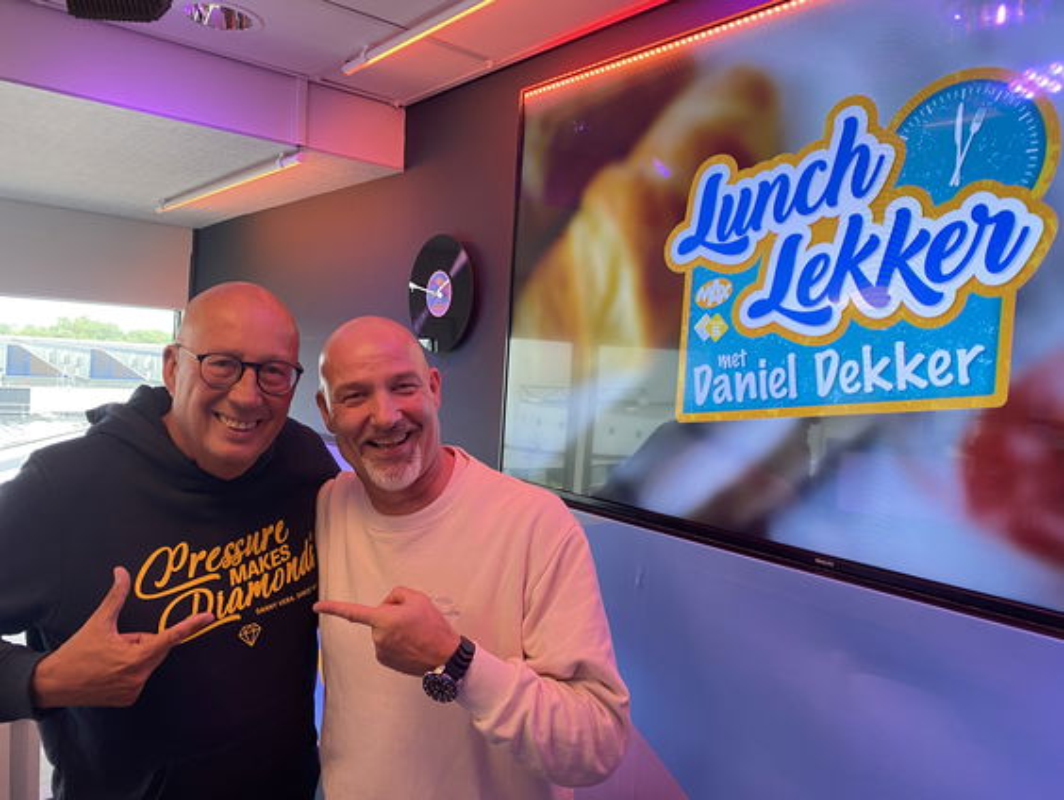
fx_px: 800
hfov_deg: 67.3
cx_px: 532
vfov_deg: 53.1
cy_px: 400
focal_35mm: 26
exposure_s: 1/50
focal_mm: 4.25
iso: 200
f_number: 1.8
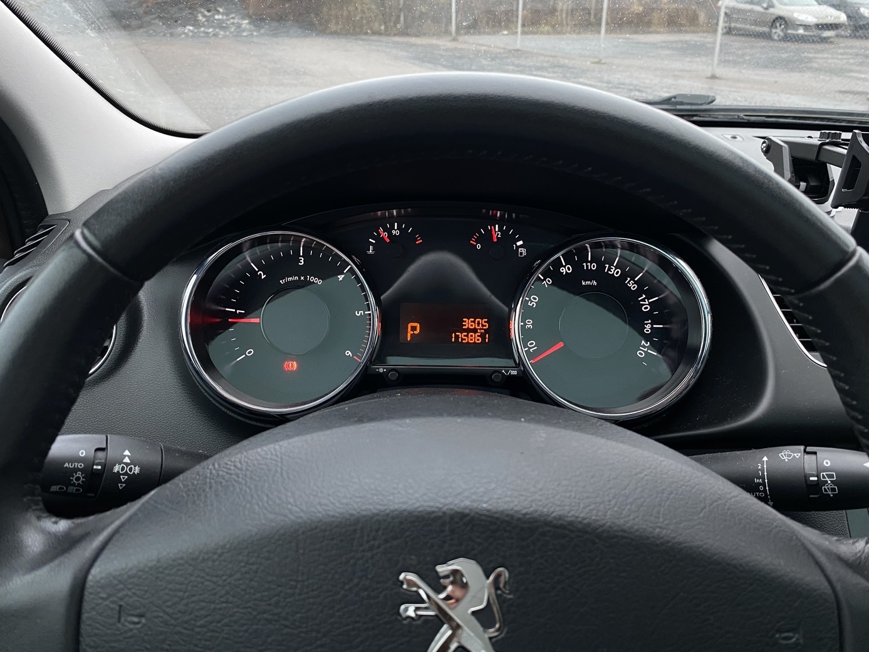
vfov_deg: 51.3
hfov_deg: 65.3
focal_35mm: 27
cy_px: 323
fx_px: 678
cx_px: 437
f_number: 1.8
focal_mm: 4.25
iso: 125
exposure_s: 1/60
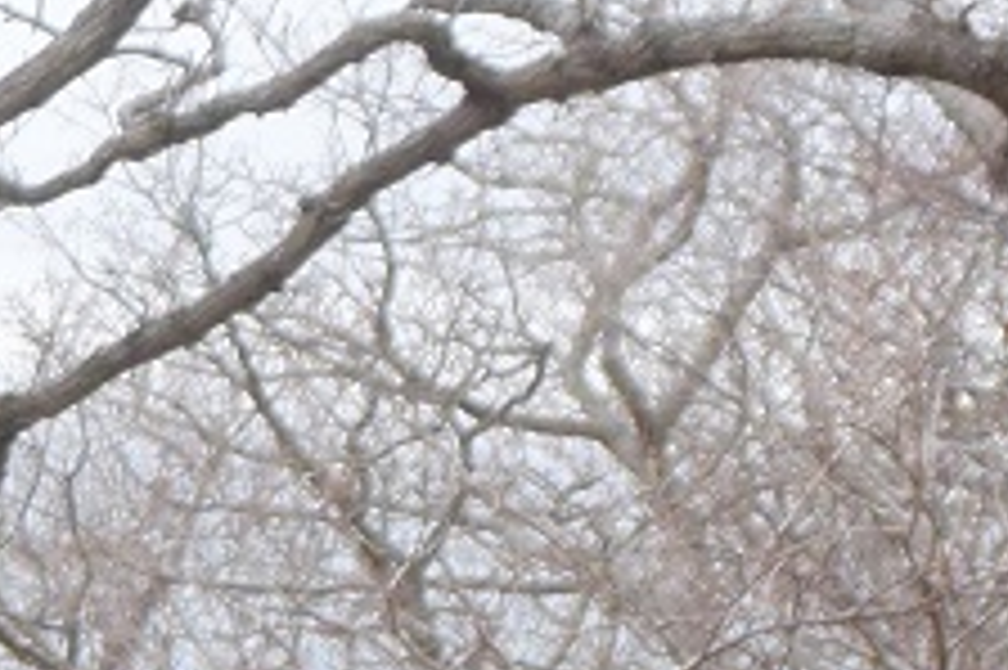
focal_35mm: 322
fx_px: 9009
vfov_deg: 4.2
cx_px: -1246
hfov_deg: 6.2
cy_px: 1043
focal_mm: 18
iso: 400
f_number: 4.5
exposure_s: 1/1000
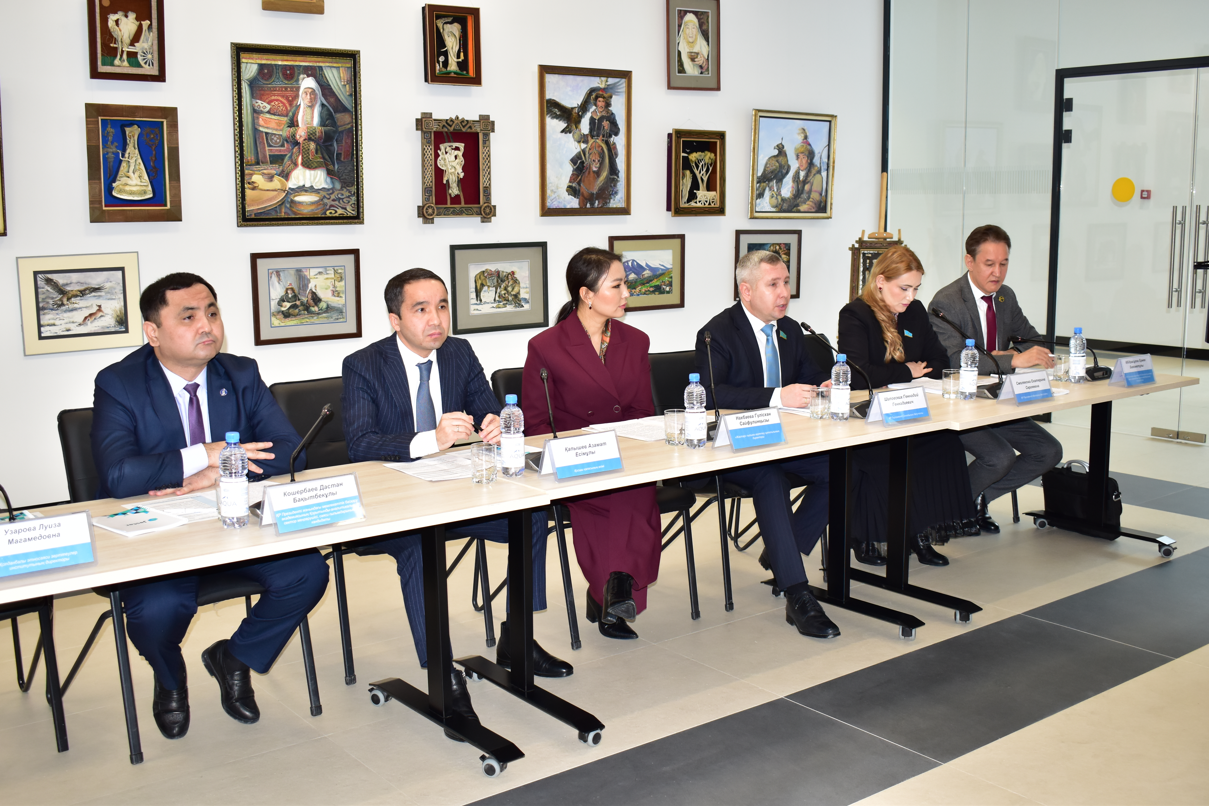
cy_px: 403
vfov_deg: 35.5
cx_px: 604
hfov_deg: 51.3
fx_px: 1259
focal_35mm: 38
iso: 500
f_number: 4.5
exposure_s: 1/60
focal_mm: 25
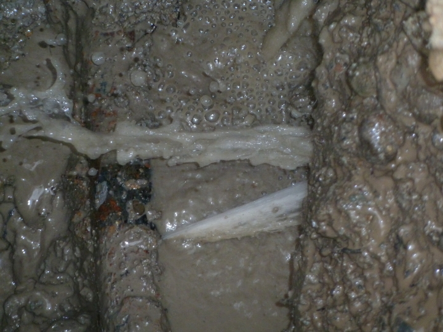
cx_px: 222
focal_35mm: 300
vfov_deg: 5.0
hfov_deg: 6.6
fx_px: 3839
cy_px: 166
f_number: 4.9
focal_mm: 49.2
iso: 400
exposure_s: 1/250
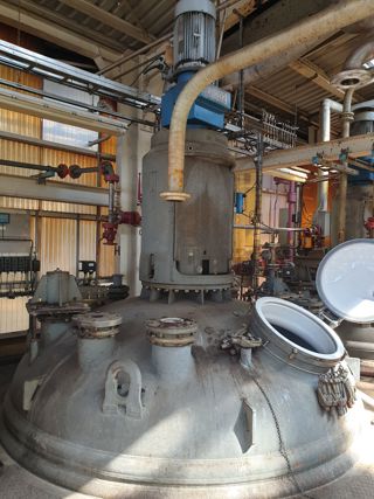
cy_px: 250
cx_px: 187
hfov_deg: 53.0
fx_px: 375
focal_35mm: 26
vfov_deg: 67.3
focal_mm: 4.3
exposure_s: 1/50
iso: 125
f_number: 2.4
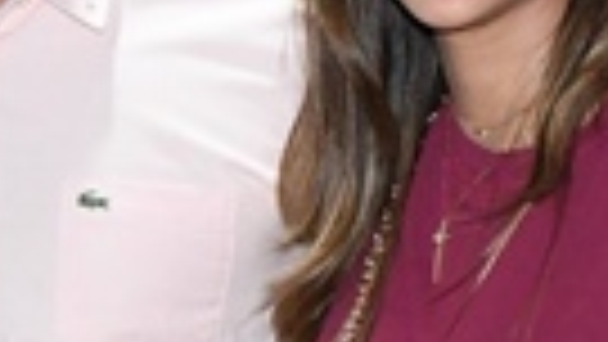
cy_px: 416
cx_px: 50
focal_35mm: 214
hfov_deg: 10.0
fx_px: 3451
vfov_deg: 5.7
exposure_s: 1/125
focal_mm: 18
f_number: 5.6
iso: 2500
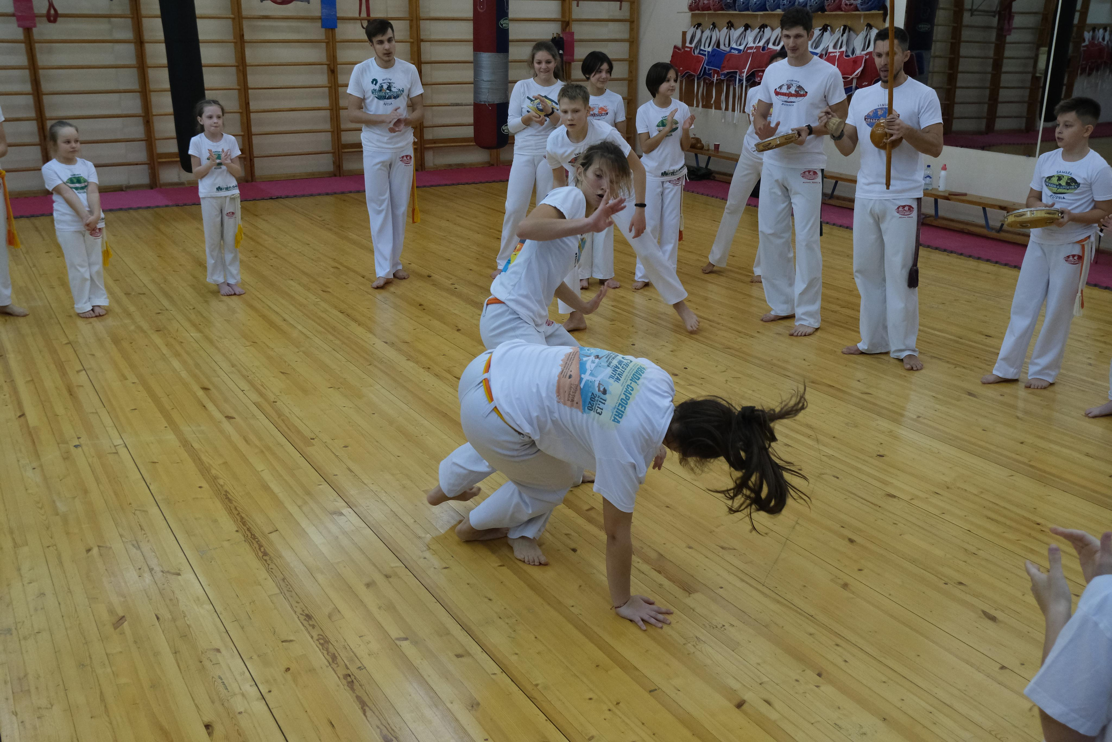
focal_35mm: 34
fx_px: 1050
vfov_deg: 38.9
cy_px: 371
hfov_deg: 55.8
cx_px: 556
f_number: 4.2
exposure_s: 1/320
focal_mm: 22.8
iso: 2500
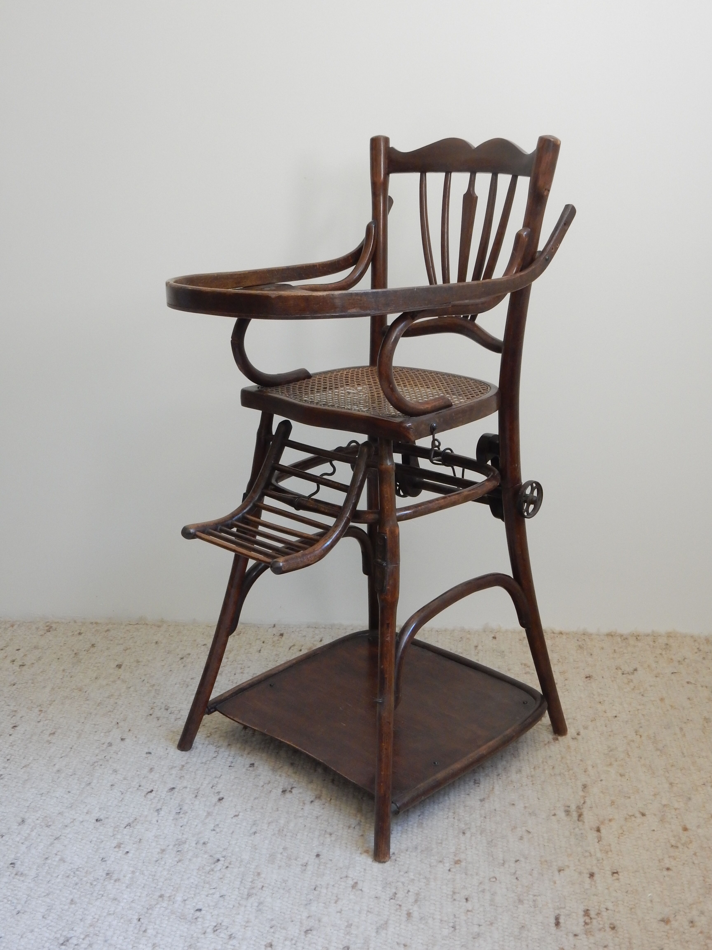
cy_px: 475
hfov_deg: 33.6
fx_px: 1179
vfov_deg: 43.9
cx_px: 356
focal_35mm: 43
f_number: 4.2
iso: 320
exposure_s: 1/30
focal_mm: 7.6
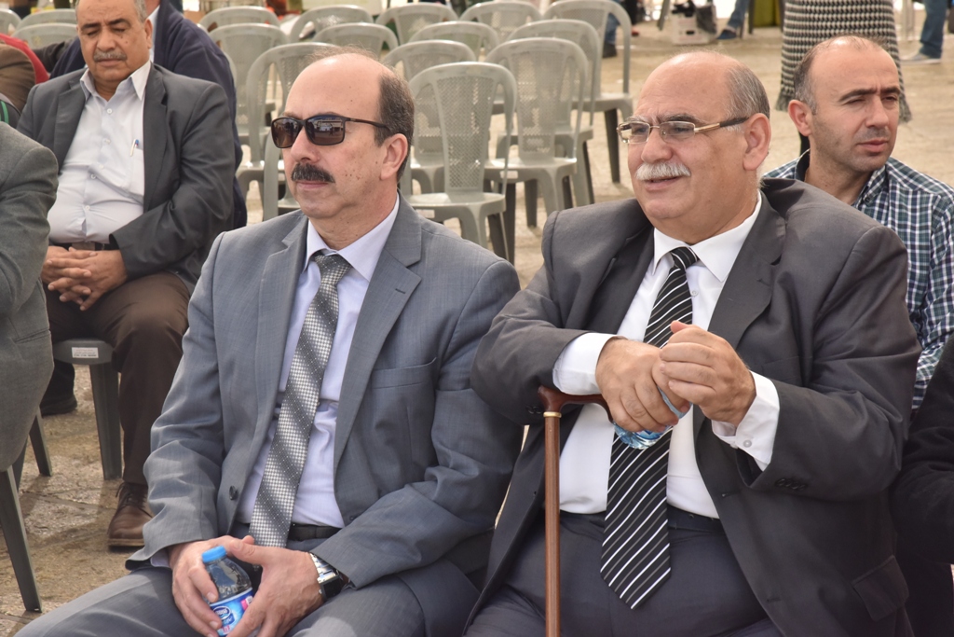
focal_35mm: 105
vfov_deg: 13.0
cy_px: 318
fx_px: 2783
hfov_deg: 19.5
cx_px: 477
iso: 1600
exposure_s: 1/800
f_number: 14
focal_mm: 105
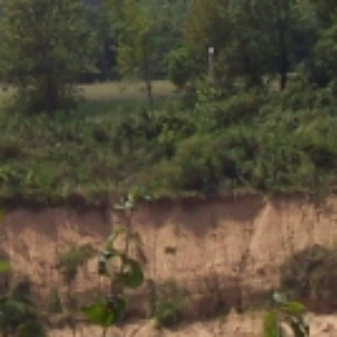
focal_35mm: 454
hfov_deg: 3.9
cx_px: 8
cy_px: -142
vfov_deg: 3.8
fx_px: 5001
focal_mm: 13.5
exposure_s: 1/350
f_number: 8
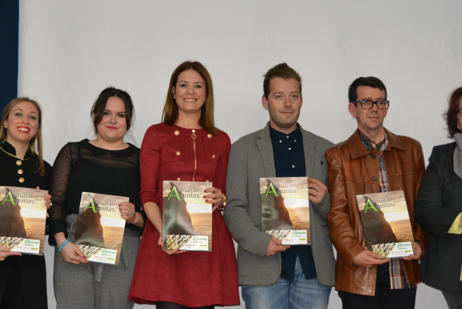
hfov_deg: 23.6
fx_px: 1105
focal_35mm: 86
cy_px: 200
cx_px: 186
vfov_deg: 15.9
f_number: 4.2
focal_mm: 30
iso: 720
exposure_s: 1/60
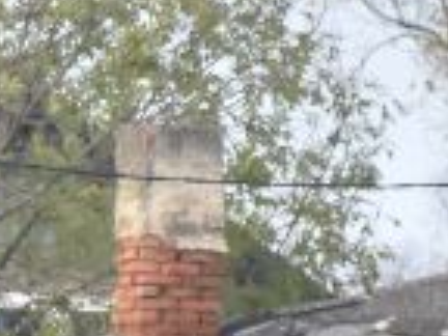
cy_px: 806
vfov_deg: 1.1
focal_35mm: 1393
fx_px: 18028
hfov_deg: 1.4
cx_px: -367
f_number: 6.3
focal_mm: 116
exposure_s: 1/640
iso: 800
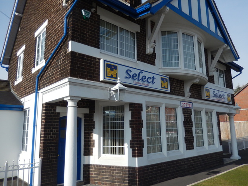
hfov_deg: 69.4
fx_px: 179
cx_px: 124
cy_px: 93
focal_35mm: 25
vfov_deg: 54.9
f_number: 6.8
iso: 125
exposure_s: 1/400
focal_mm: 4.5
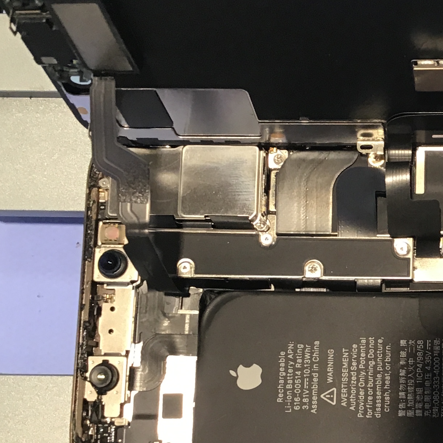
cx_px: 481
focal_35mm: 73
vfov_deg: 23.6
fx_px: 1057
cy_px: 290
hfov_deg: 22.4
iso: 50
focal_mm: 3.3
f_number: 2.4
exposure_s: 1/30
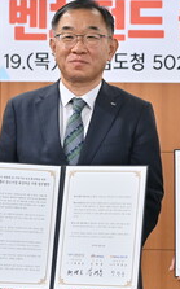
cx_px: 240
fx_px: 1077
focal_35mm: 137
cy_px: 89
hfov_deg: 9.4
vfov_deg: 15.2
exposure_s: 1/200
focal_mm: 50
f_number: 4
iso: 1250
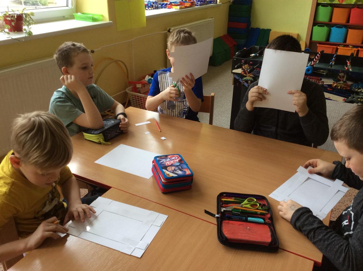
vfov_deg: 44.0
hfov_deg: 56.9
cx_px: 182
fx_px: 335
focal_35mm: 32
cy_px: 136
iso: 64
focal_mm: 3.3
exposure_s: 1/100
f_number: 2.4
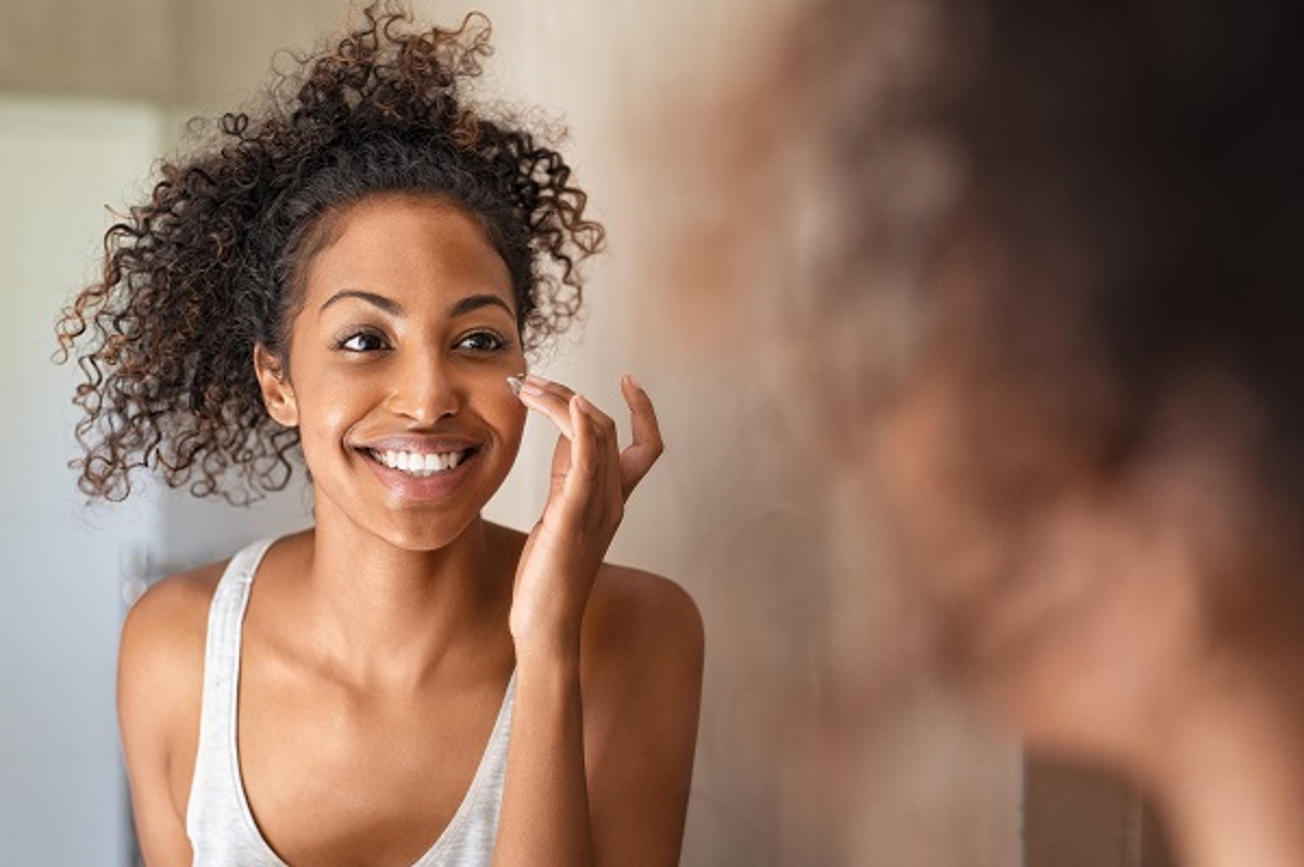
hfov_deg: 33.4
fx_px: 2171
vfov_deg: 22.6
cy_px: 434
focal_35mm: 60
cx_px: 652
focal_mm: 50
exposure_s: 1/125
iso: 500
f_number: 2.5
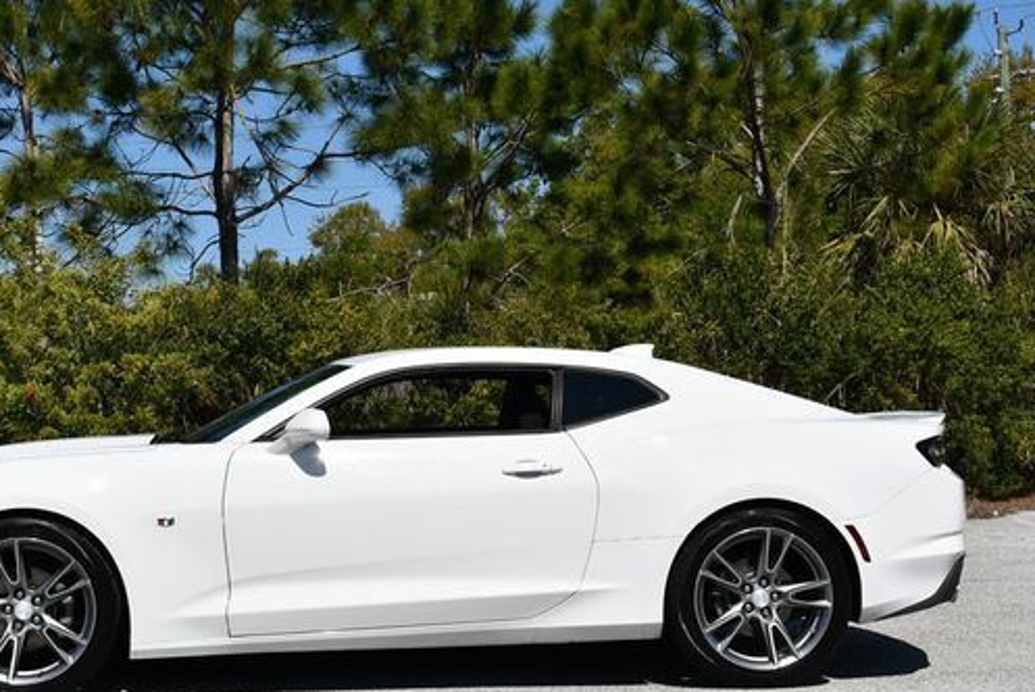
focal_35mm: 67
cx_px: 385
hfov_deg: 29.9
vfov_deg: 20.3
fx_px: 1927
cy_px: 346
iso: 100
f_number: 9
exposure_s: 1/320
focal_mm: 26
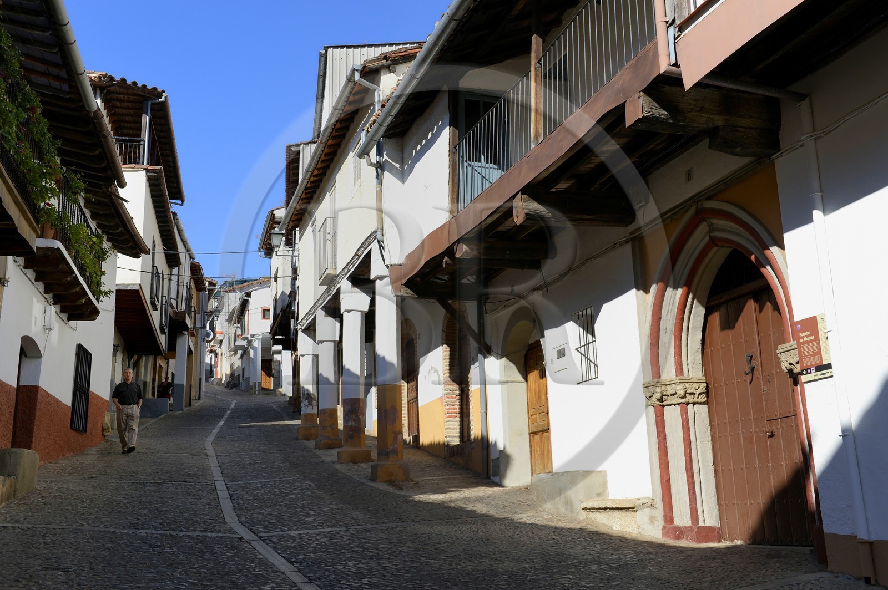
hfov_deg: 50.7
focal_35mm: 38
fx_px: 937
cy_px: 295
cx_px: 444
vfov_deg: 35.0
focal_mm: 38
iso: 100
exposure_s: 1/320
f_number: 7.1
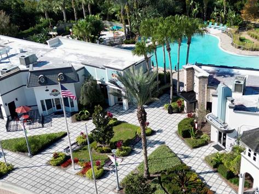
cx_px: 166
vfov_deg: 27.7
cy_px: 140
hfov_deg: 36.6
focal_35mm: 52
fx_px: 389
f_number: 1.7
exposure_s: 1/2500
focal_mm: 6.72
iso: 130
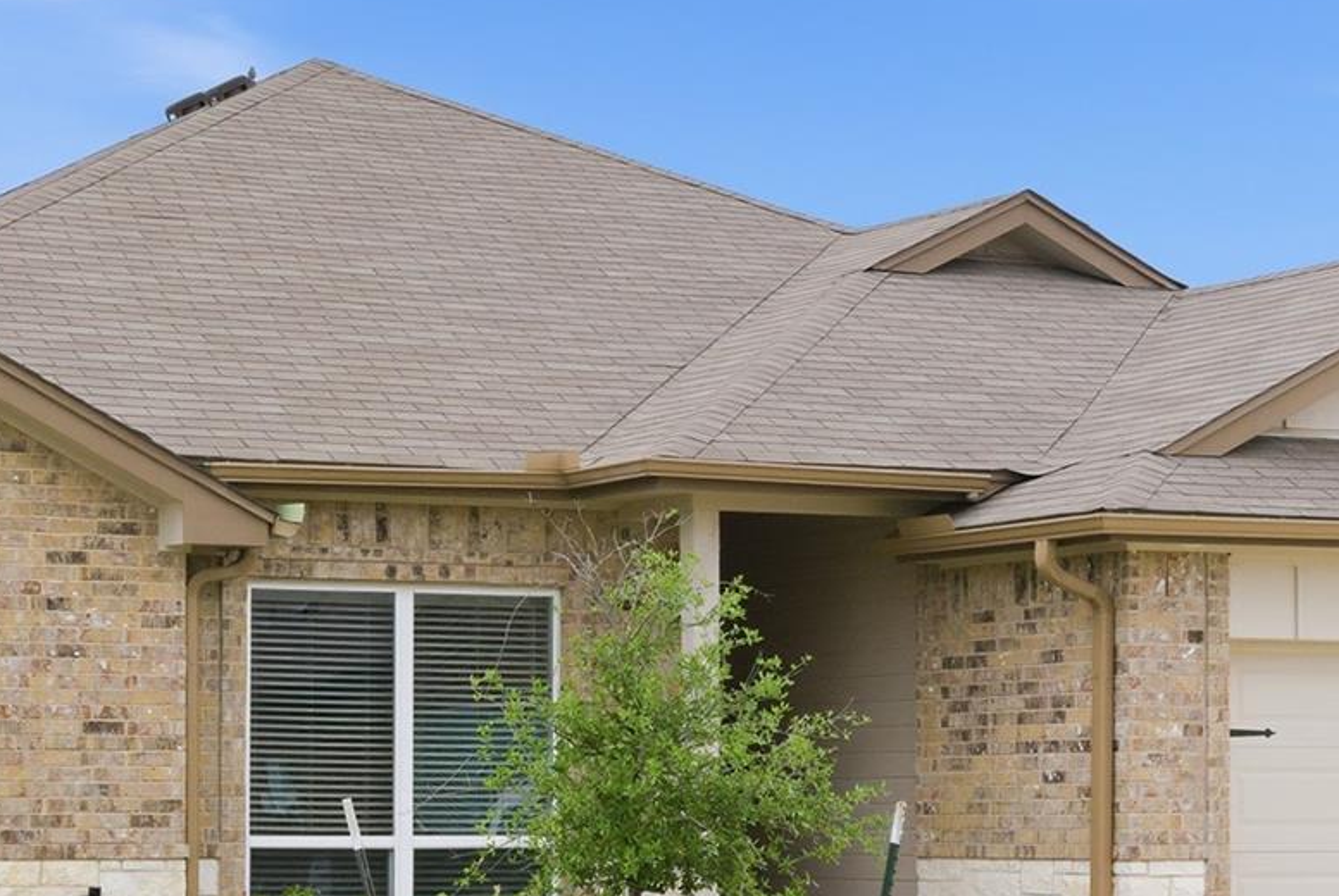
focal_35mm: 108
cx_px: 569
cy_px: 685
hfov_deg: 18.9
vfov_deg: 12.7
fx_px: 4021
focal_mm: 41
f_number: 9
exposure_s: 1/250
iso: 640
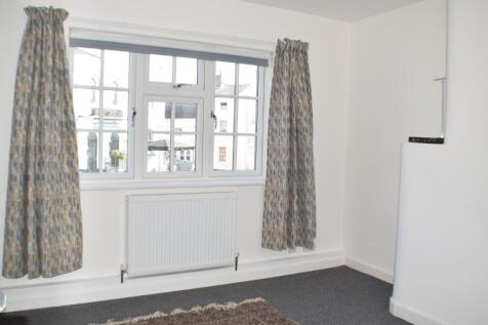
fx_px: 589
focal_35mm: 44
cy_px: 162
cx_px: 244
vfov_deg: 30.8
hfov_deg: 45.0
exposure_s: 1/50
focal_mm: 29
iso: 125
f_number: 7.1
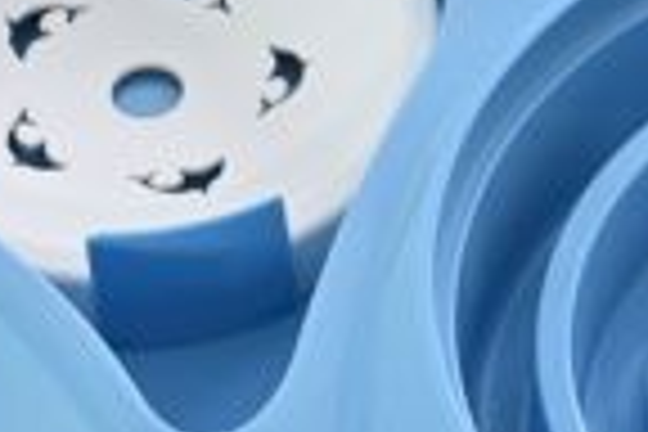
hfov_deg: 7.7
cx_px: 652
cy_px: 47
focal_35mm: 267
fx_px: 4806
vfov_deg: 5.1
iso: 320
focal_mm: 48
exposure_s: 1/125
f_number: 10
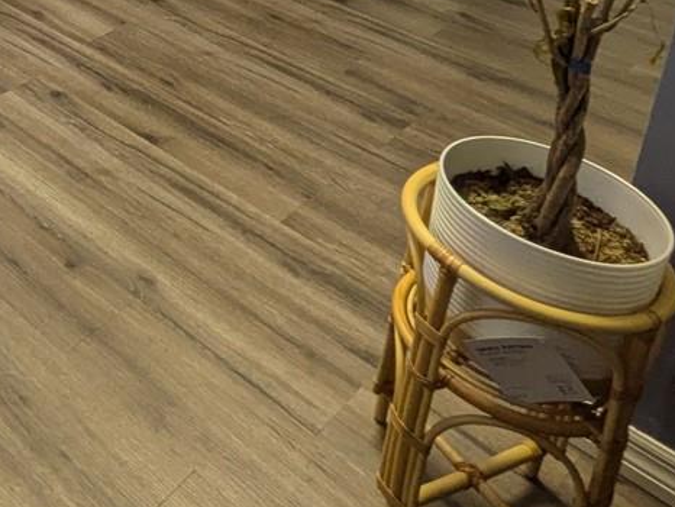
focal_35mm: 48
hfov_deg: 32.2
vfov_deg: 24.8
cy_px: -210
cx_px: -151
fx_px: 936
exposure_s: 1/30
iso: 59
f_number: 2.2
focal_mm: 1.83
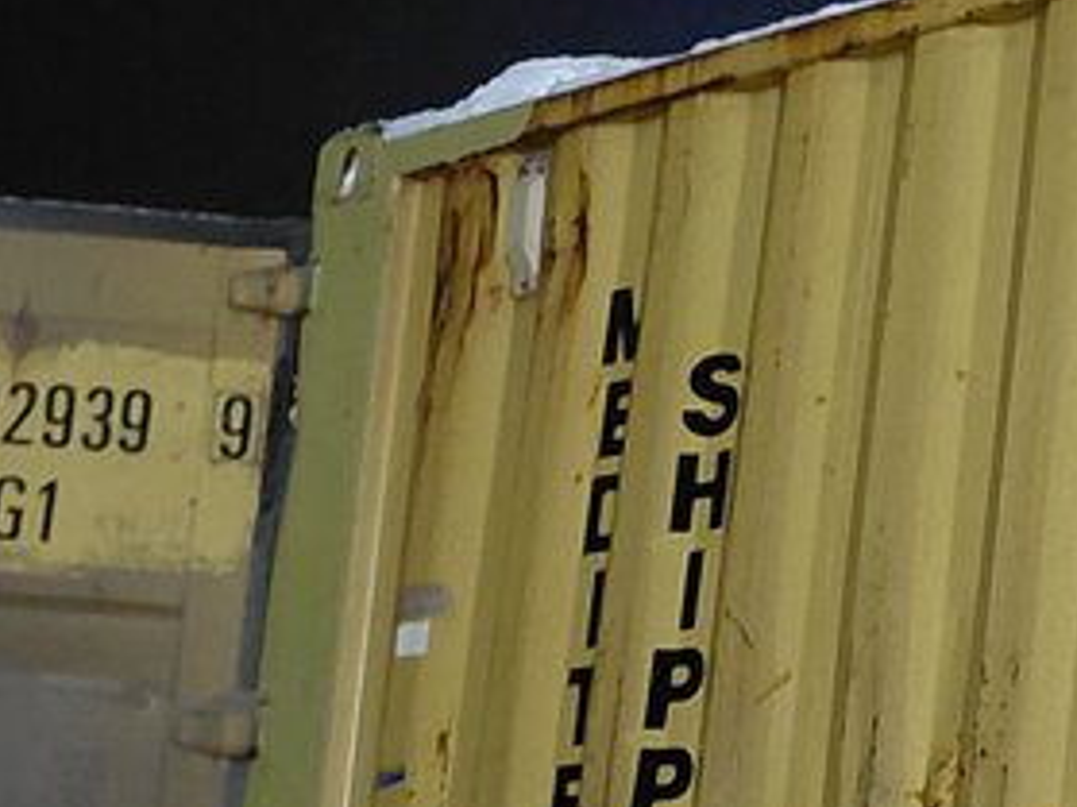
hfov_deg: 12.3
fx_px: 4012
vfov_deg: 11.4
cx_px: 2528
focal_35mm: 129
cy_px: 788
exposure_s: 1/25
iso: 400
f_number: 1.8
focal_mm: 4.69
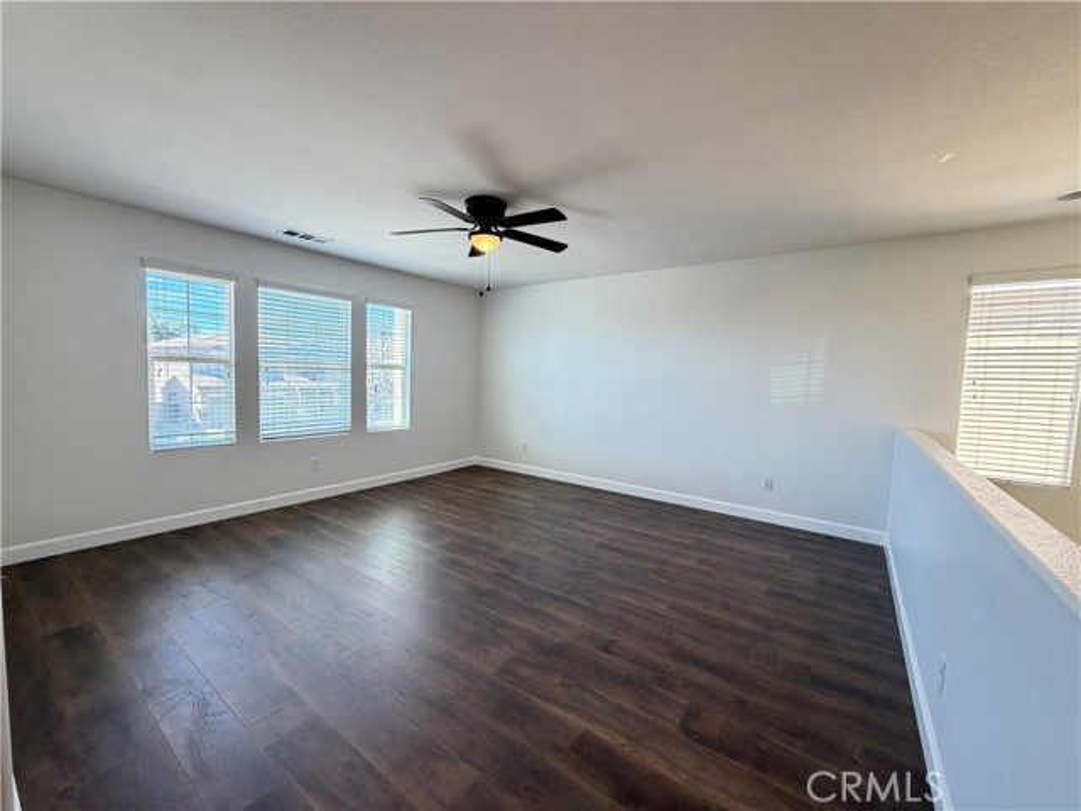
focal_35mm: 14
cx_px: 540
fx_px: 437
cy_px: 406
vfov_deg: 85.7
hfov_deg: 102.1
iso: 160
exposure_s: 1/60
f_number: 2.2
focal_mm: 2.22
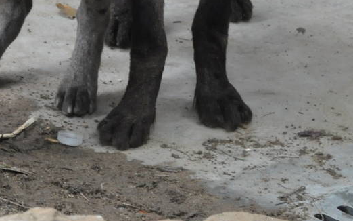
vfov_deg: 2.4
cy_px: -93
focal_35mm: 543
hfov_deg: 3.9
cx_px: -26
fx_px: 5223
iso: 1250
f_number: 4.8
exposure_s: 1/125
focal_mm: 116
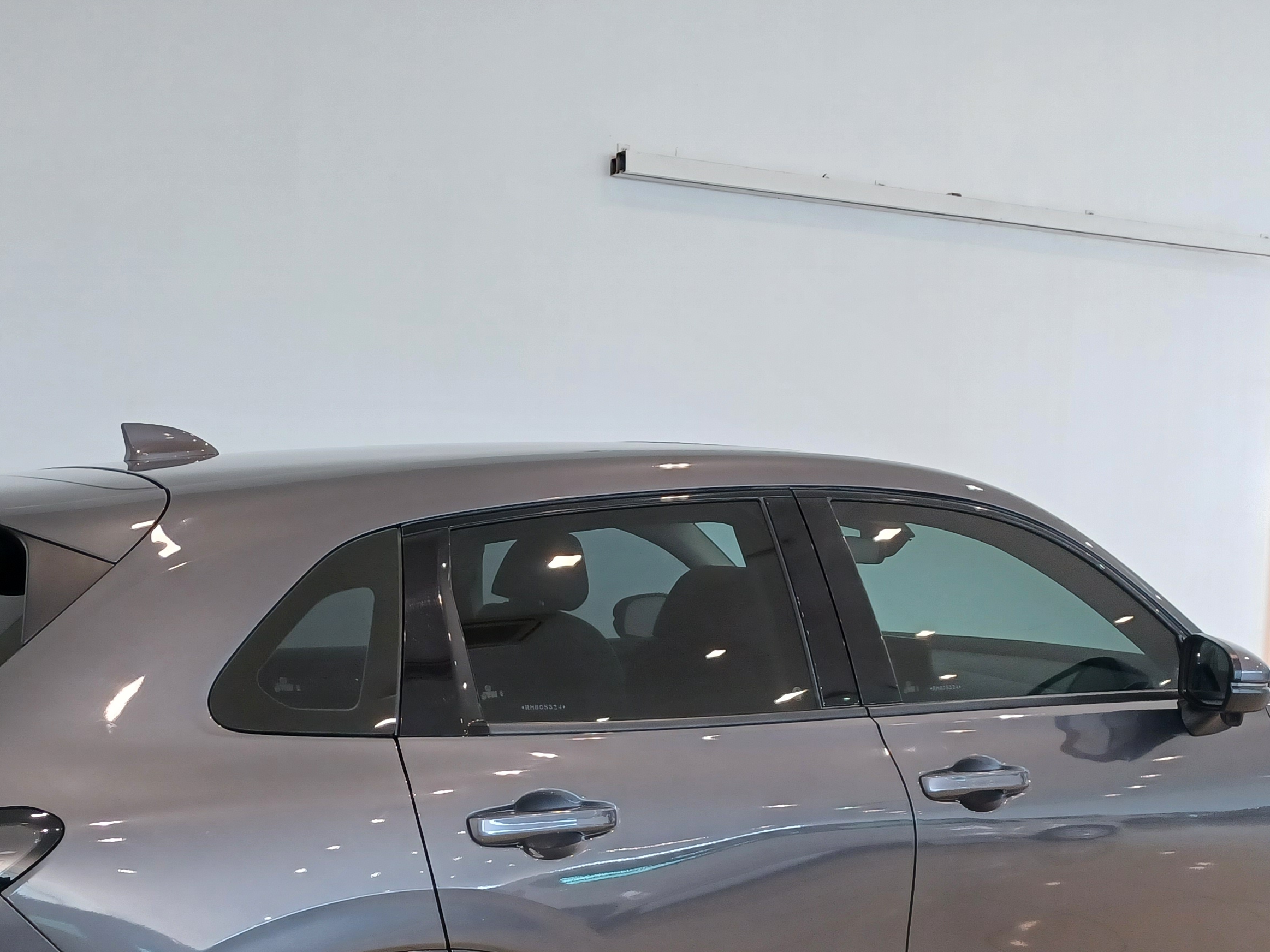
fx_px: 1577
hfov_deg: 43.7
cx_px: 539
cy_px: 814
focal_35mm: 43
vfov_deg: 32.3
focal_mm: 4.6
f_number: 1.8
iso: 200
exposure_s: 1/60
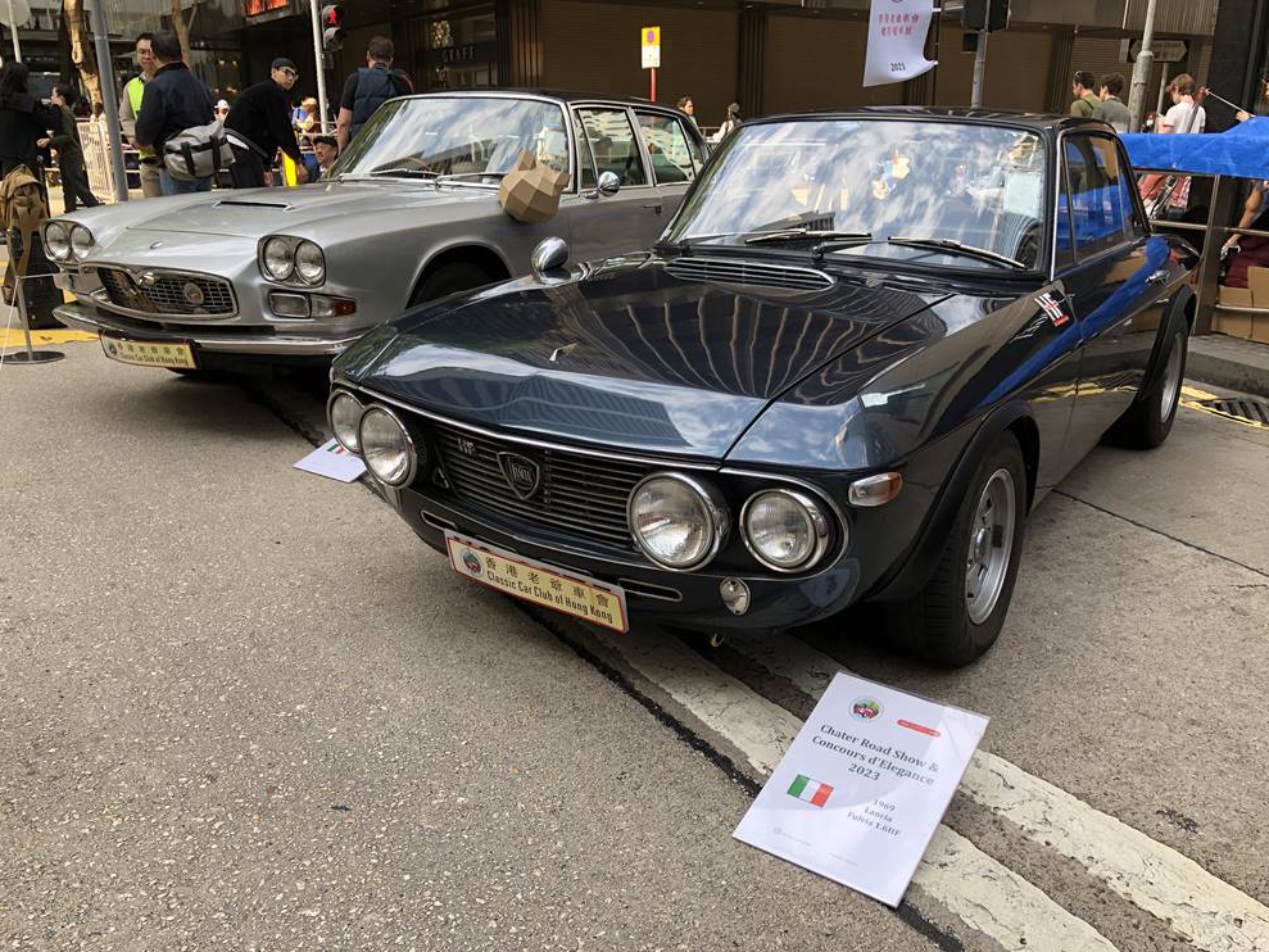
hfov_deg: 61.7
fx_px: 1063
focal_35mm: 29
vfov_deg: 48.2
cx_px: 642
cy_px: 472
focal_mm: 3.99
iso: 20
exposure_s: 1/262
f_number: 1.8
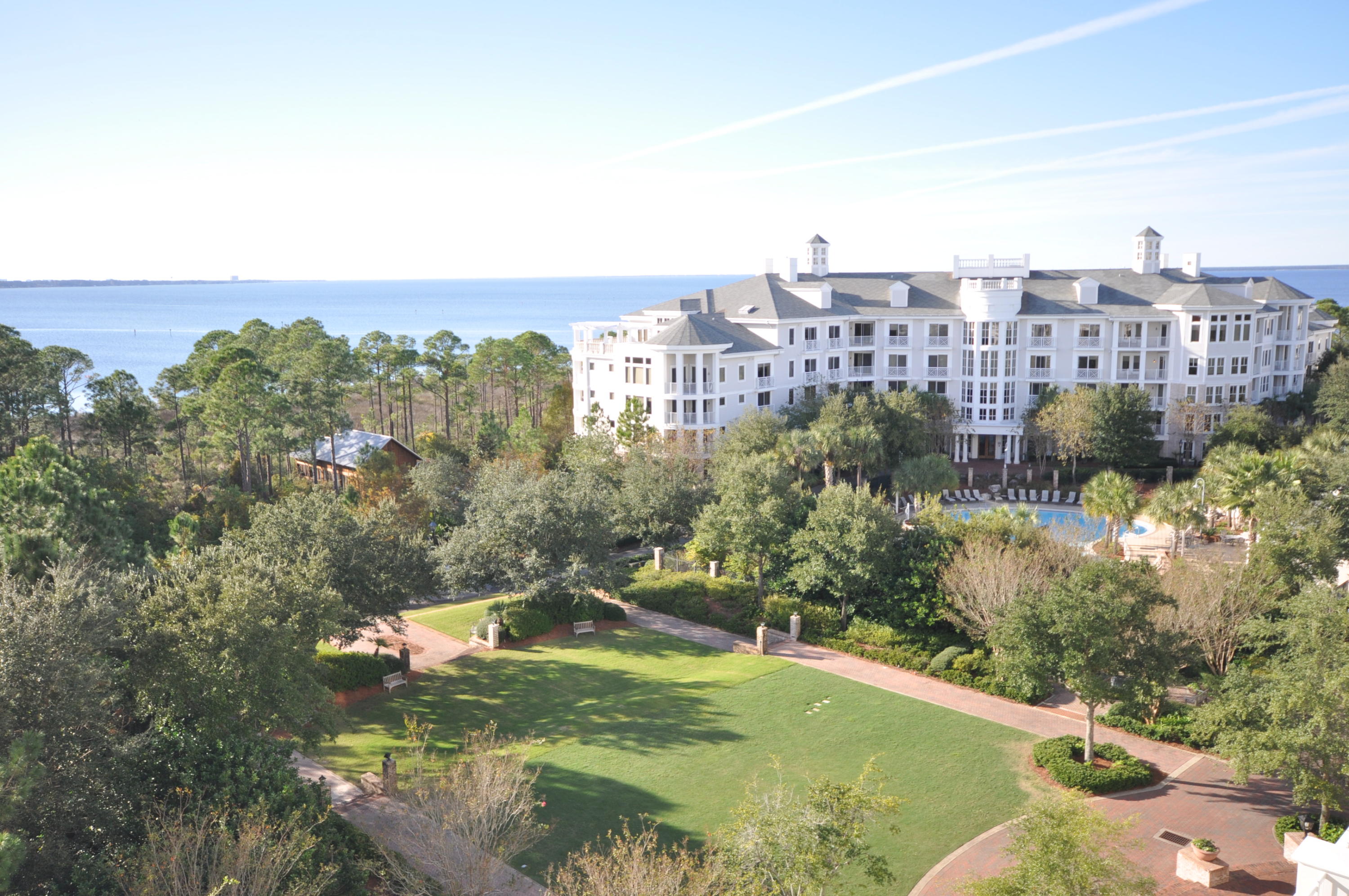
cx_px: 674
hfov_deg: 62.0
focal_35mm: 30
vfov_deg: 43.5
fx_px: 1123
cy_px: 448
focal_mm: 20
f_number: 7.1
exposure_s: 1/200
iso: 200
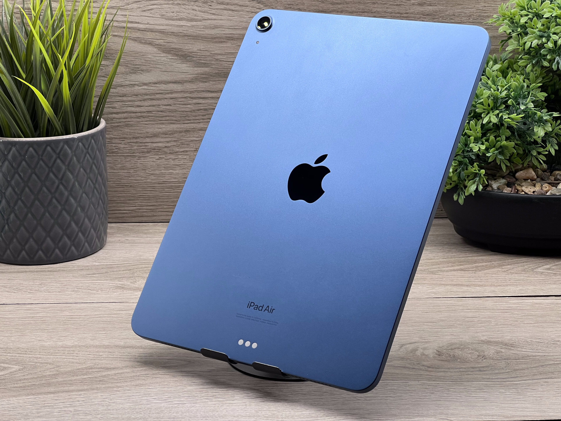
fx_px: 1248
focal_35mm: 77
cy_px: 210
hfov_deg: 25.3
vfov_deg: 19.1
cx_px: 280
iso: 64
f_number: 2.8
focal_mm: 9
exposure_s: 1/100
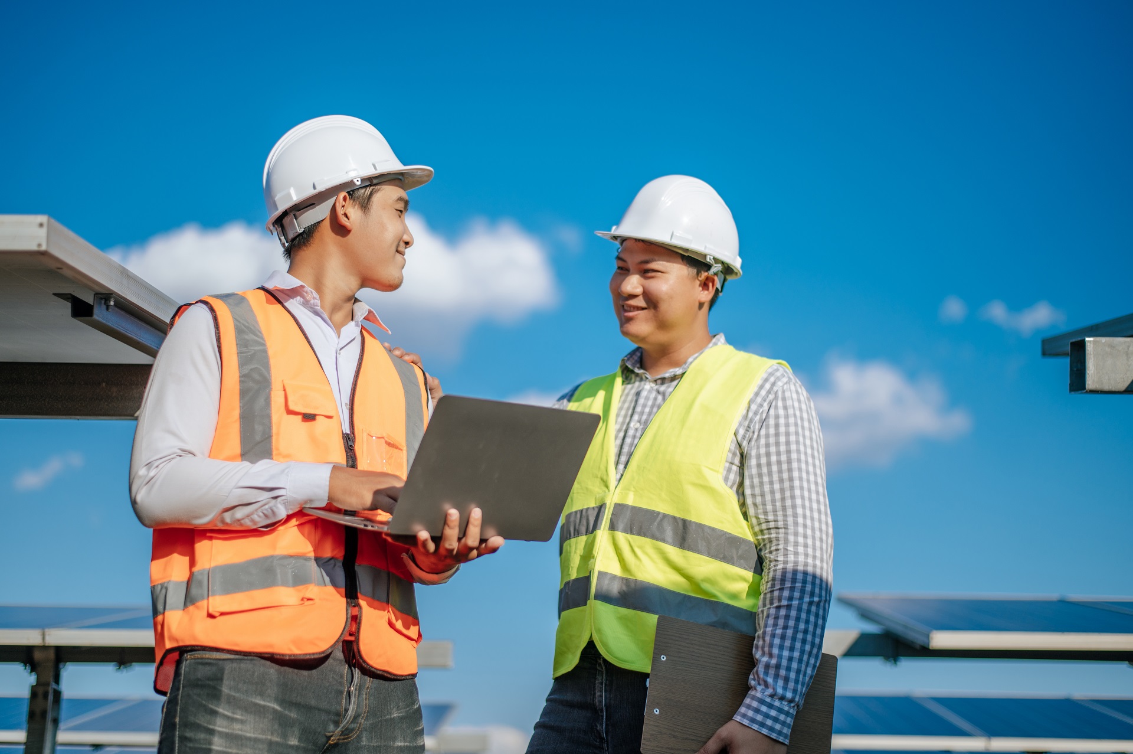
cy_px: 377
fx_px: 1572
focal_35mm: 50
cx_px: 566
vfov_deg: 27.0
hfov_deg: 39.6
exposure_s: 1/5000
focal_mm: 50
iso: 100
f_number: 1.8
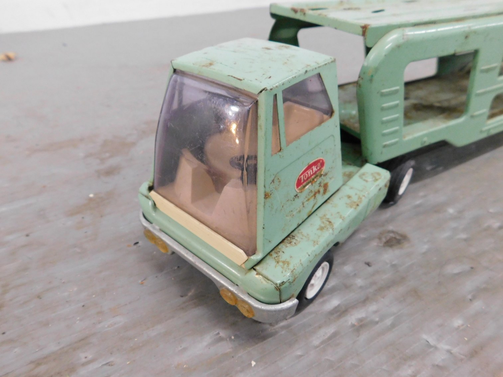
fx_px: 349
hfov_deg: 71.6
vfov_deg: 56.8
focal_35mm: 24
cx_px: 252
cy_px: 188
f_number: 3
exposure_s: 1/20
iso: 400
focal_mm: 4.1
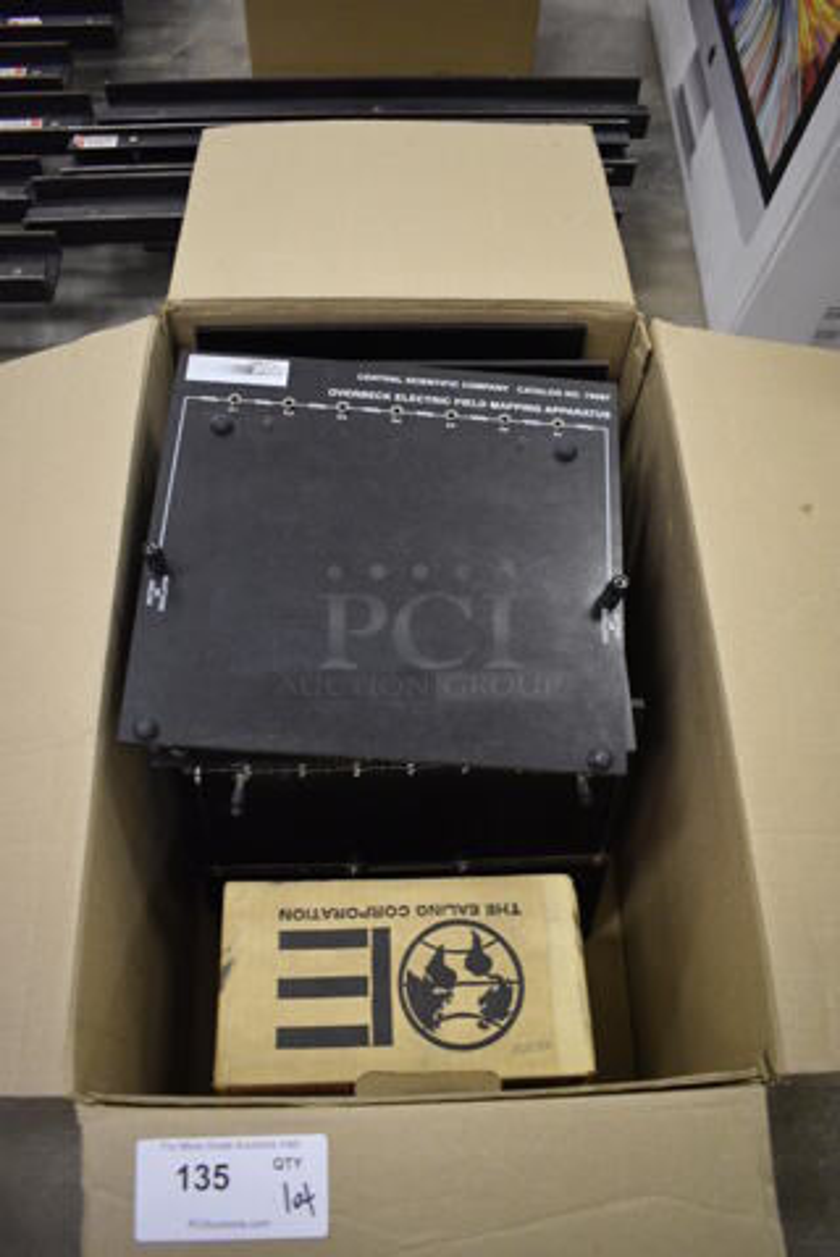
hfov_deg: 43.7
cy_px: 628
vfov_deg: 61.9
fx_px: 1048
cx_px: 420
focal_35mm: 30
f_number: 3.5
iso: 2000
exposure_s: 1/125
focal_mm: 20
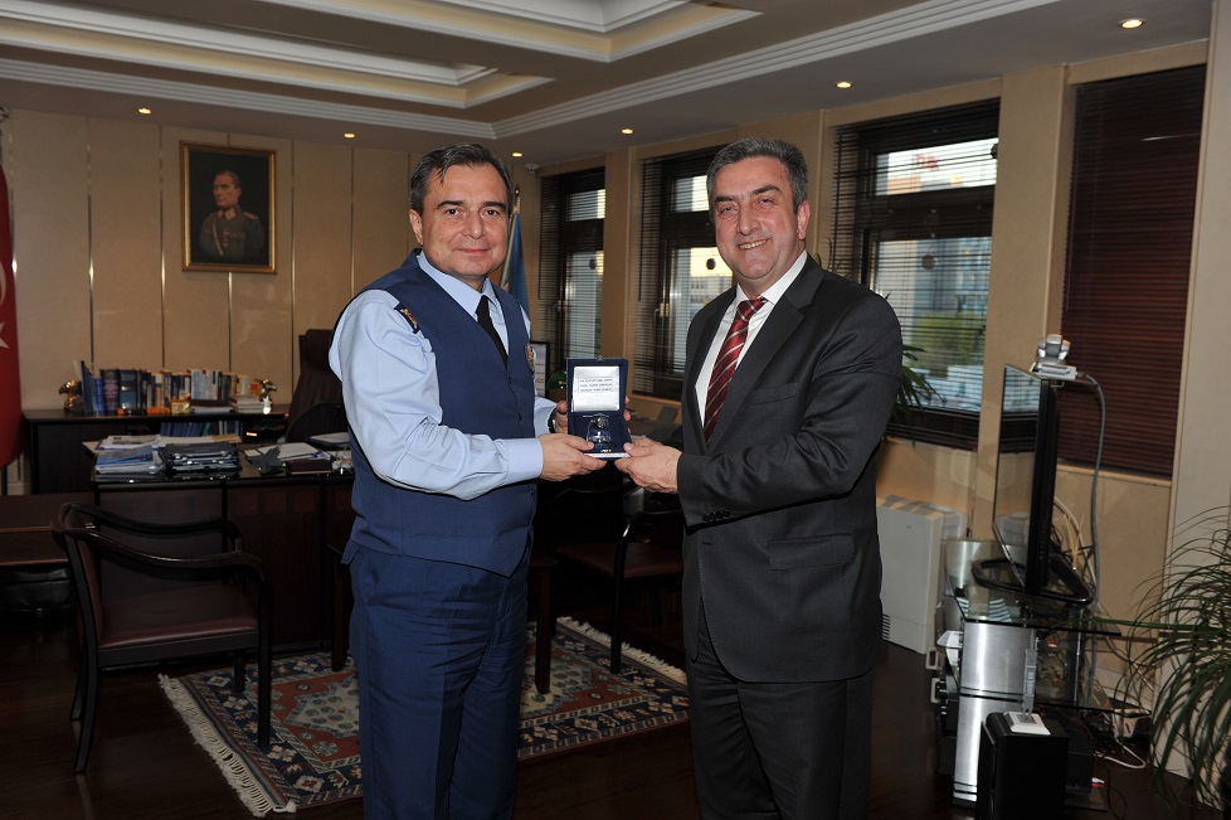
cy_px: 410
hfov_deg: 58.7
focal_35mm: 32
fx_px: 1094
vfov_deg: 41.1
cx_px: 616
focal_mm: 32
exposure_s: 1/60
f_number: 5.6
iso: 320
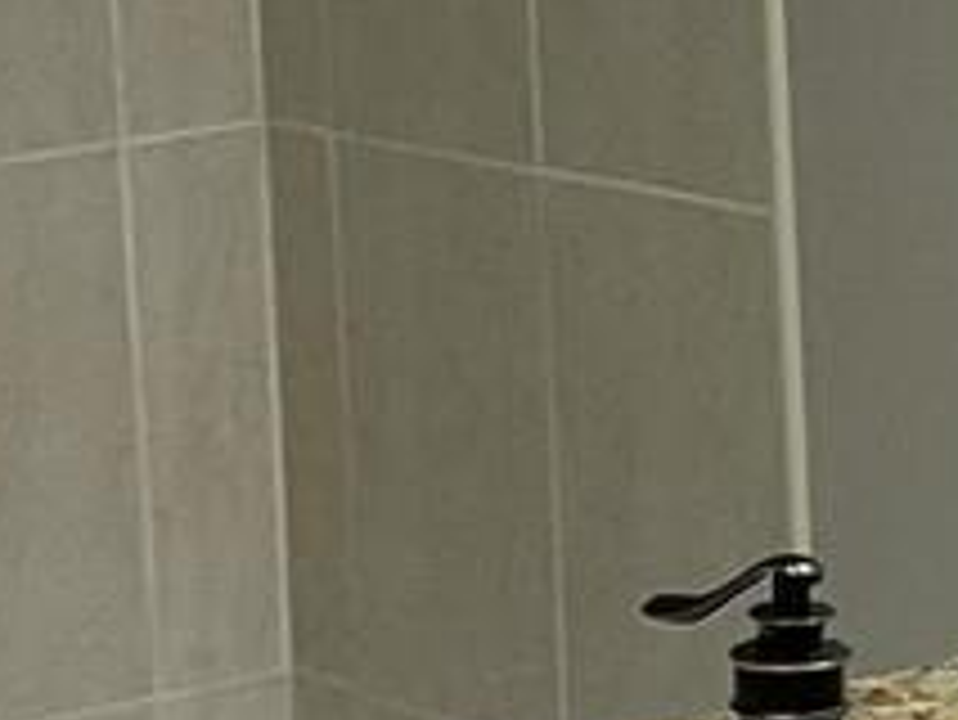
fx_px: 6037
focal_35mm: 218
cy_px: -198
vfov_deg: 6.8
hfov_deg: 8.9
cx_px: 1376
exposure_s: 1/122
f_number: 1.8
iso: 40
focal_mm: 3
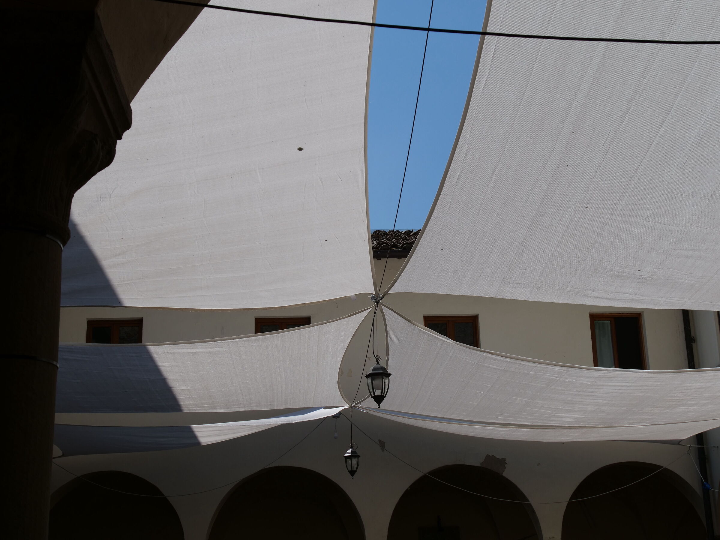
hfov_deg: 34.3
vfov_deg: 26.1
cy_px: 270
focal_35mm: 56
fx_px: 1165
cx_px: 360
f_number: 10
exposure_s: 1/640
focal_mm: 28
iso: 200
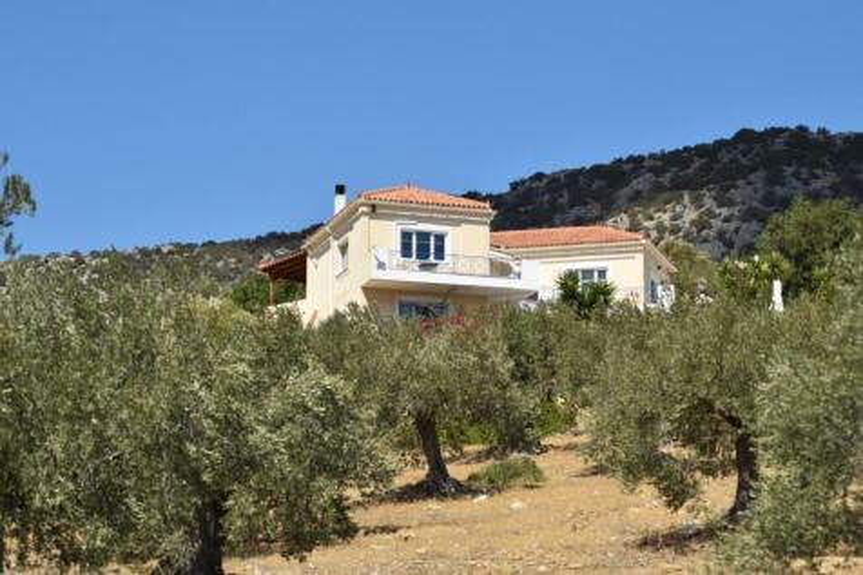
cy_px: 288
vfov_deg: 13.0
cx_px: 432
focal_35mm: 105
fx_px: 2516
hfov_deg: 19.5
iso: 200
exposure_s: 1/1000
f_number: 8
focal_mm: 70
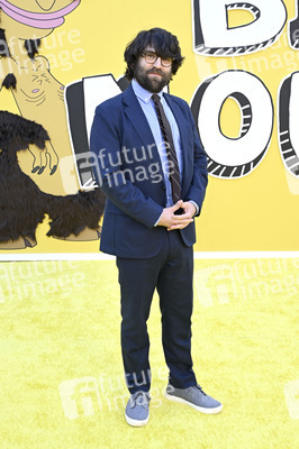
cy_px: 224
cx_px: 150
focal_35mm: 38
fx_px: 474
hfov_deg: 35.0
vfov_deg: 50.7
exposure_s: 1/200
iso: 640
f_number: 7.1
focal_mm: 38
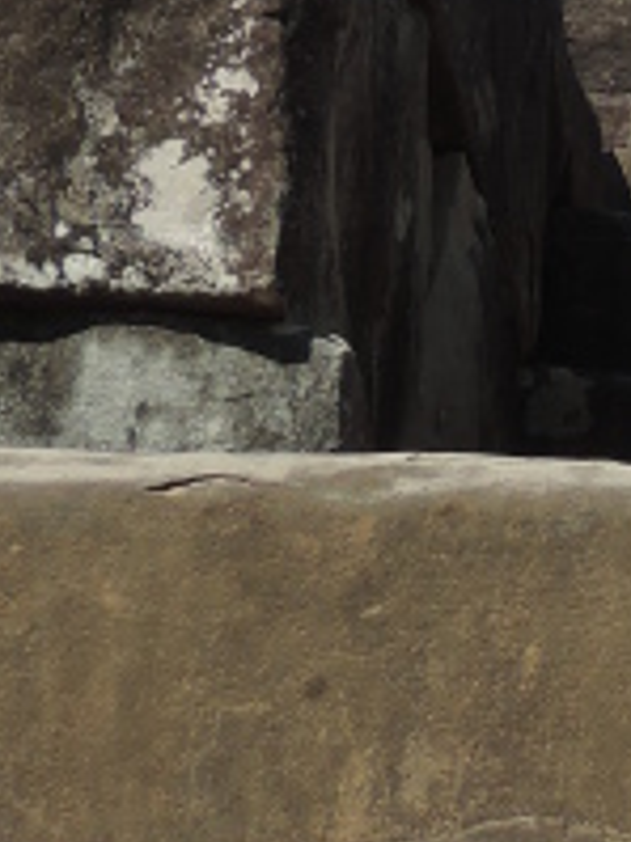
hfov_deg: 4.7
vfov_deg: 6.3
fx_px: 7518
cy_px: -402
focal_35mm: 309
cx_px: 1605
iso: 80
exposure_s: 1/400
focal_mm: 12.8
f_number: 4.7
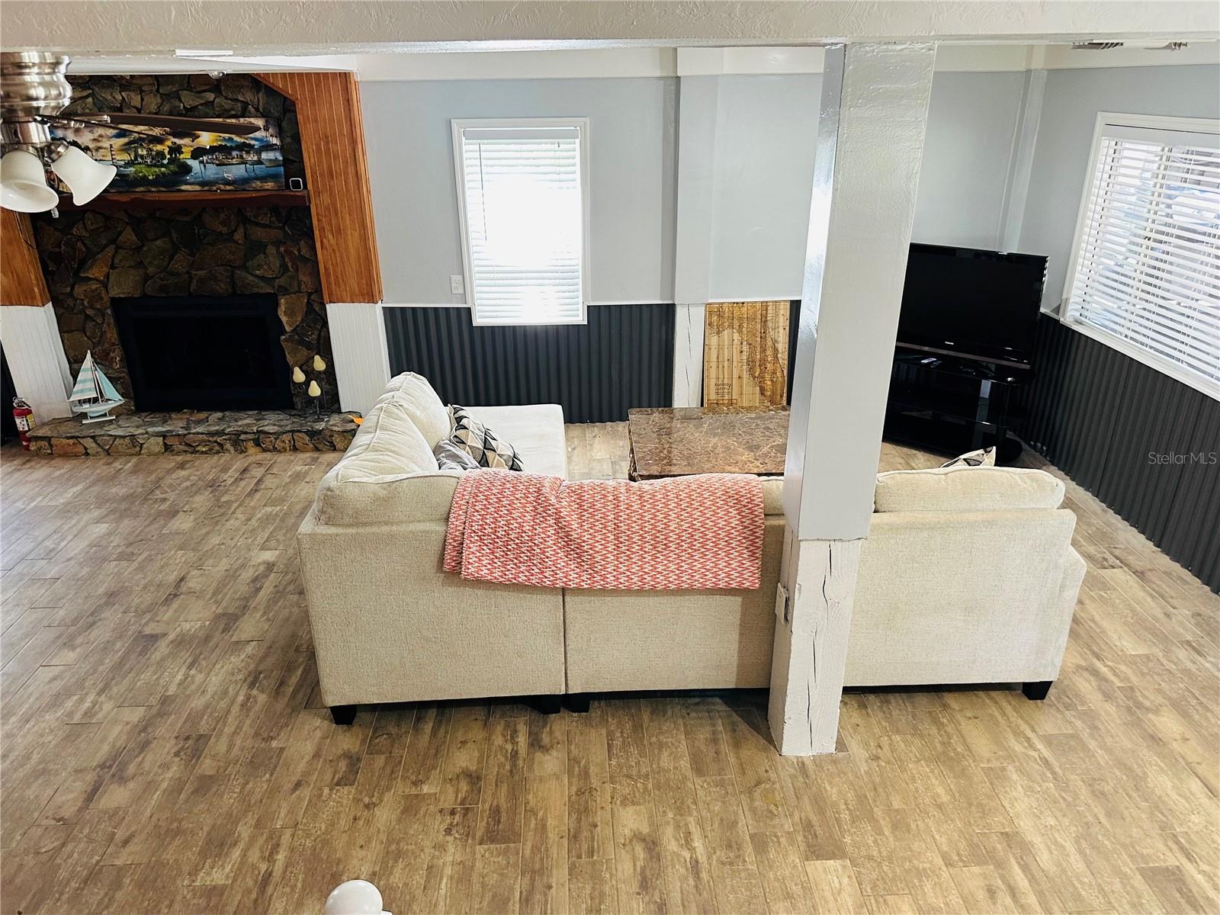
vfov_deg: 56.8
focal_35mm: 24
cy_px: 458
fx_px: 846
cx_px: 610
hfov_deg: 71.6
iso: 250
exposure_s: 1/60
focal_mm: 6.86
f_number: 1.78
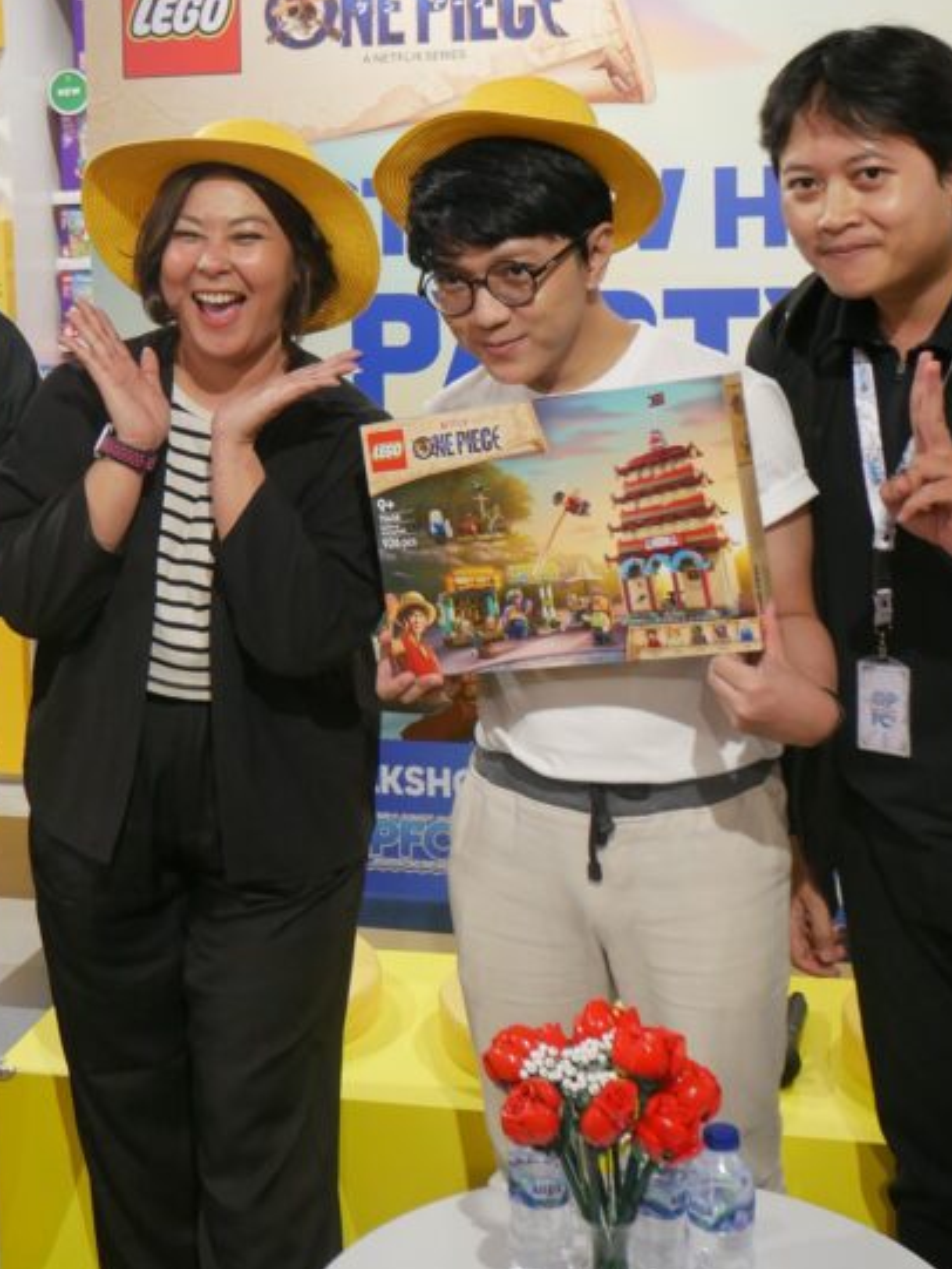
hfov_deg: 27.3
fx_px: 1943
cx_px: 304
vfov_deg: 35.7
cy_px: 385
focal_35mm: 53
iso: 500
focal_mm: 14
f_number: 3.5
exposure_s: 1/125
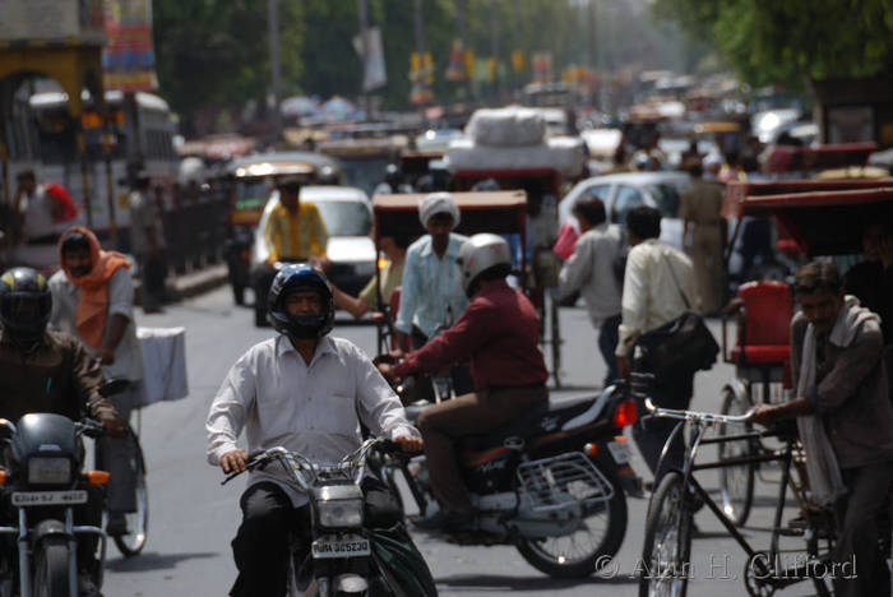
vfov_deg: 4.6
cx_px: 446
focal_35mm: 300
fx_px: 7448
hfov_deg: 6.9
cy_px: 298
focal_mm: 200
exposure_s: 1/400
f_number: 7.1
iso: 100
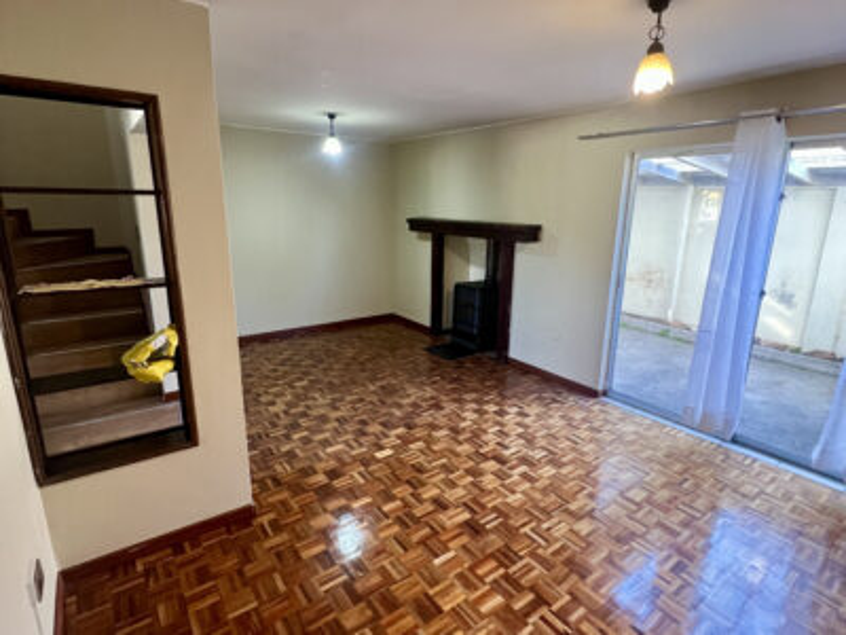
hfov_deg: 106.2
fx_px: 318
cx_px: 423
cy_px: 318
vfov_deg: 89.9
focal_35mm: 13
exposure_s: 1/60
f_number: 1.8
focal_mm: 1.57
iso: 400
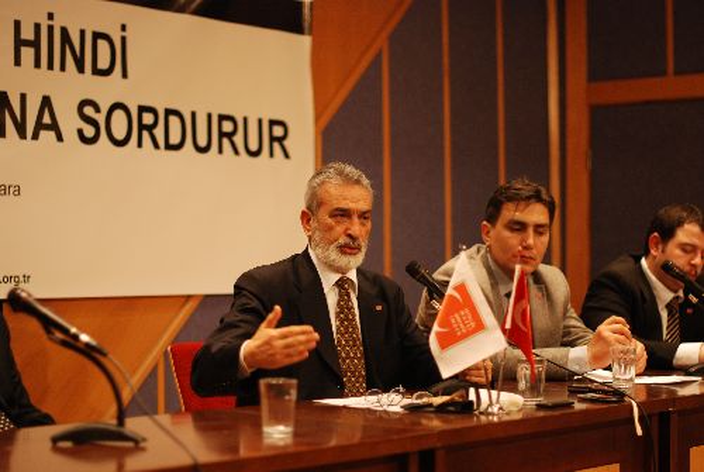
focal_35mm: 75
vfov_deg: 18.2
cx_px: 352
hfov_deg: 27.0
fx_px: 1469
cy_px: 236
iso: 200
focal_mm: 50
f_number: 1.4
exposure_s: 1/60
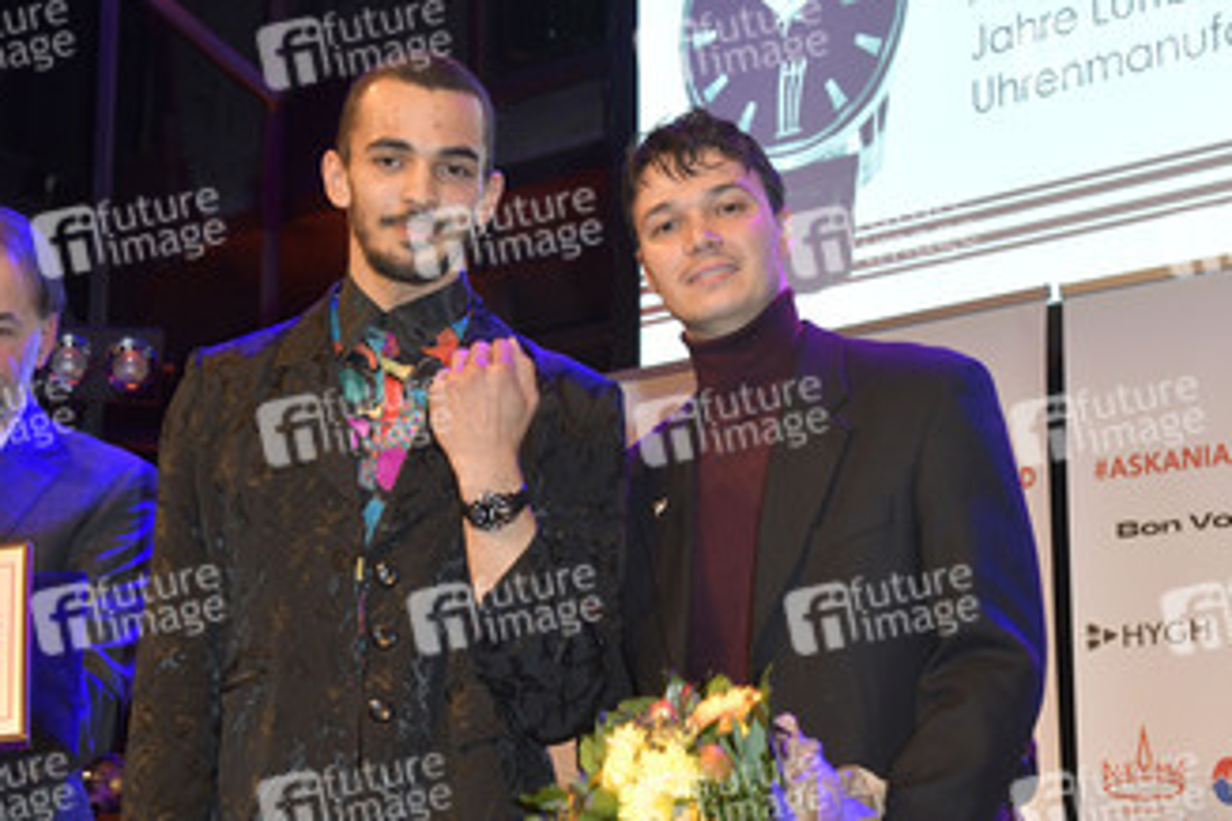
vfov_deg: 21.9
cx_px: 405
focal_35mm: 62
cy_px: 516
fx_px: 2122
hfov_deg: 32.1
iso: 1250
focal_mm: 45
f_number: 5.6
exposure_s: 1/200
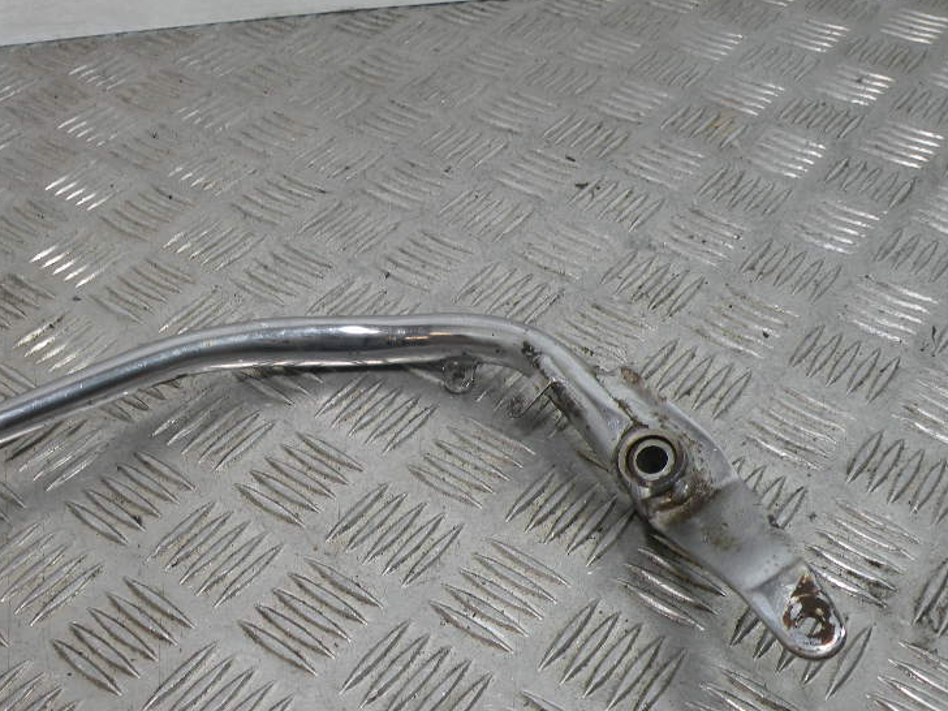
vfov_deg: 37.4
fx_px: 1041
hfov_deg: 48.4
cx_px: 346
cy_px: 461
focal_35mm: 38
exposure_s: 1/86.1
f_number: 3.2
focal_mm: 4.7
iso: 64
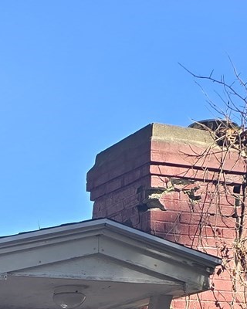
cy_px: 457
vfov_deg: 15.5
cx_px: -112
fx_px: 1051
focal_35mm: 115
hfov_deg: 12.8
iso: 12
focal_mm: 6.3
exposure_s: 1/257
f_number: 1.7
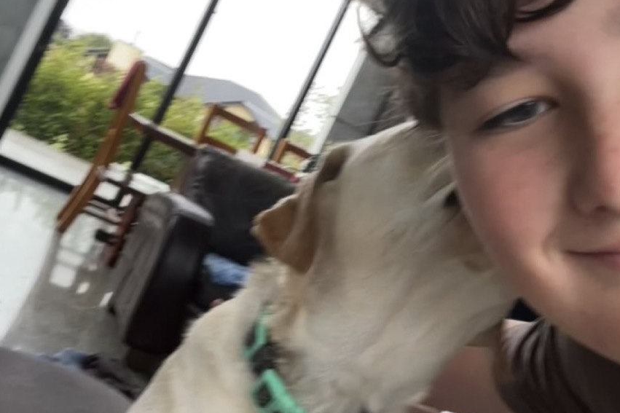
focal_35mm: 44
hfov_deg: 44.5
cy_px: 167
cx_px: 304
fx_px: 758
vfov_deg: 30.4
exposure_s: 1/75
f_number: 1.9
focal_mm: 2.69
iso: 80
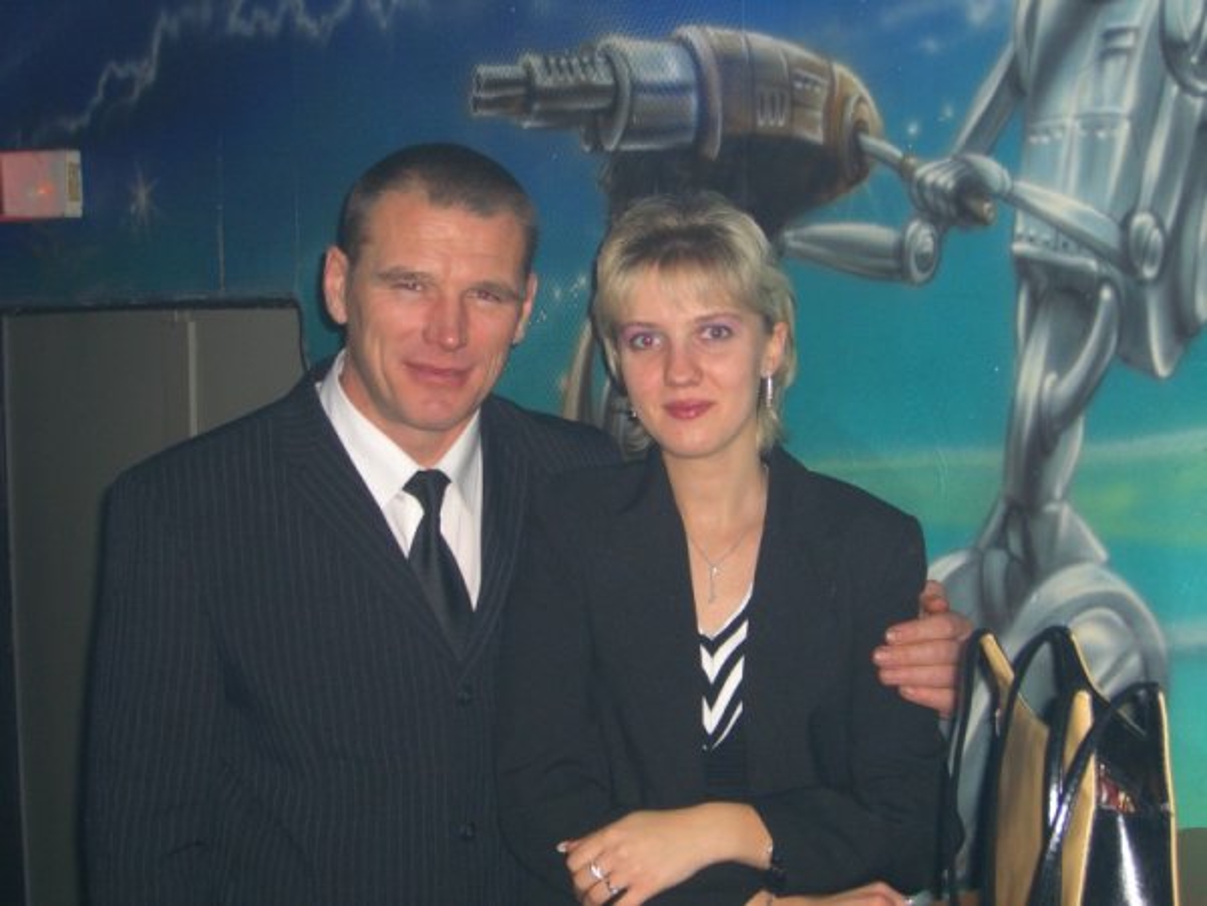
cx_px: 604
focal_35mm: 57
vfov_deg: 25.7
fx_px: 1987
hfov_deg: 33.8
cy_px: 453
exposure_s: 1/60
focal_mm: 11.8
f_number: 3.6
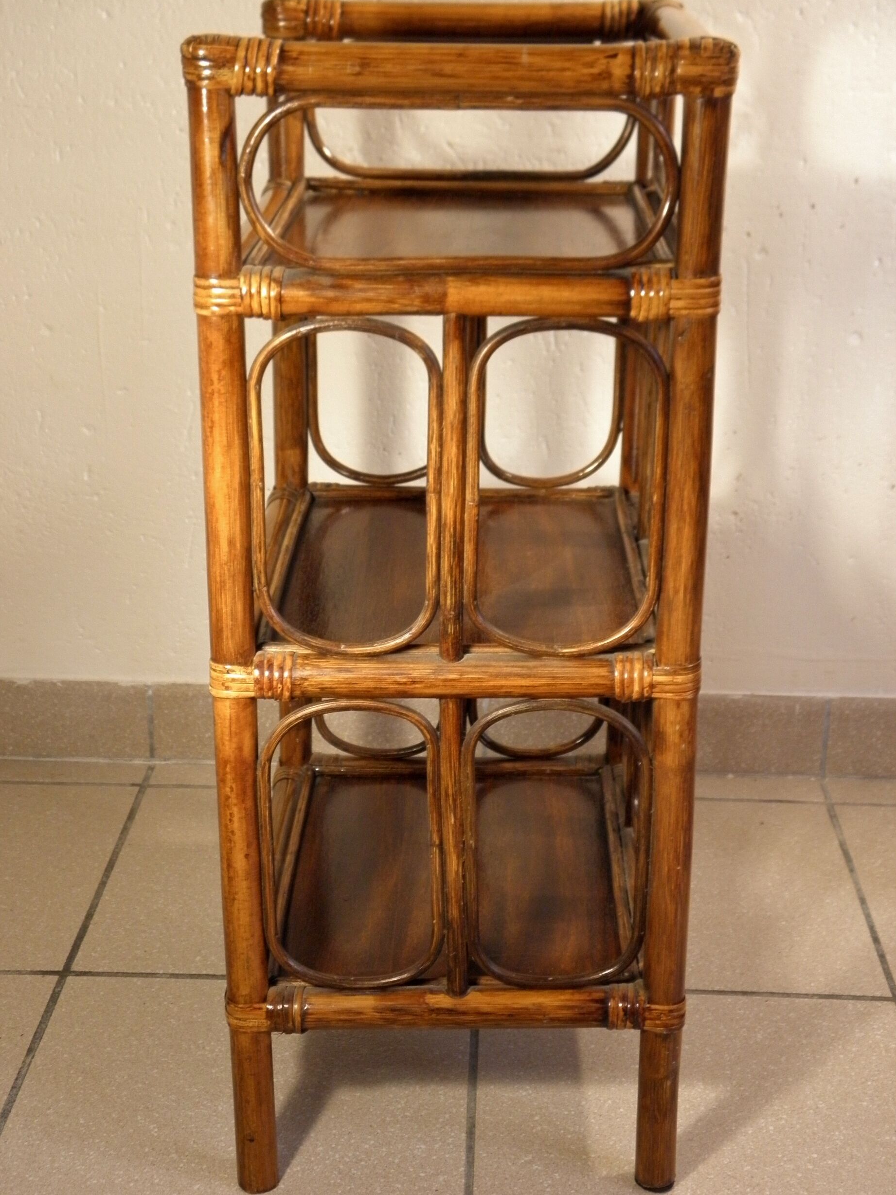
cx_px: 451
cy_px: 588
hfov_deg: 29.7
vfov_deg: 38.9
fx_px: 1691
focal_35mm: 49
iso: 200
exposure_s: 1/25
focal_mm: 8.6
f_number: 3.9
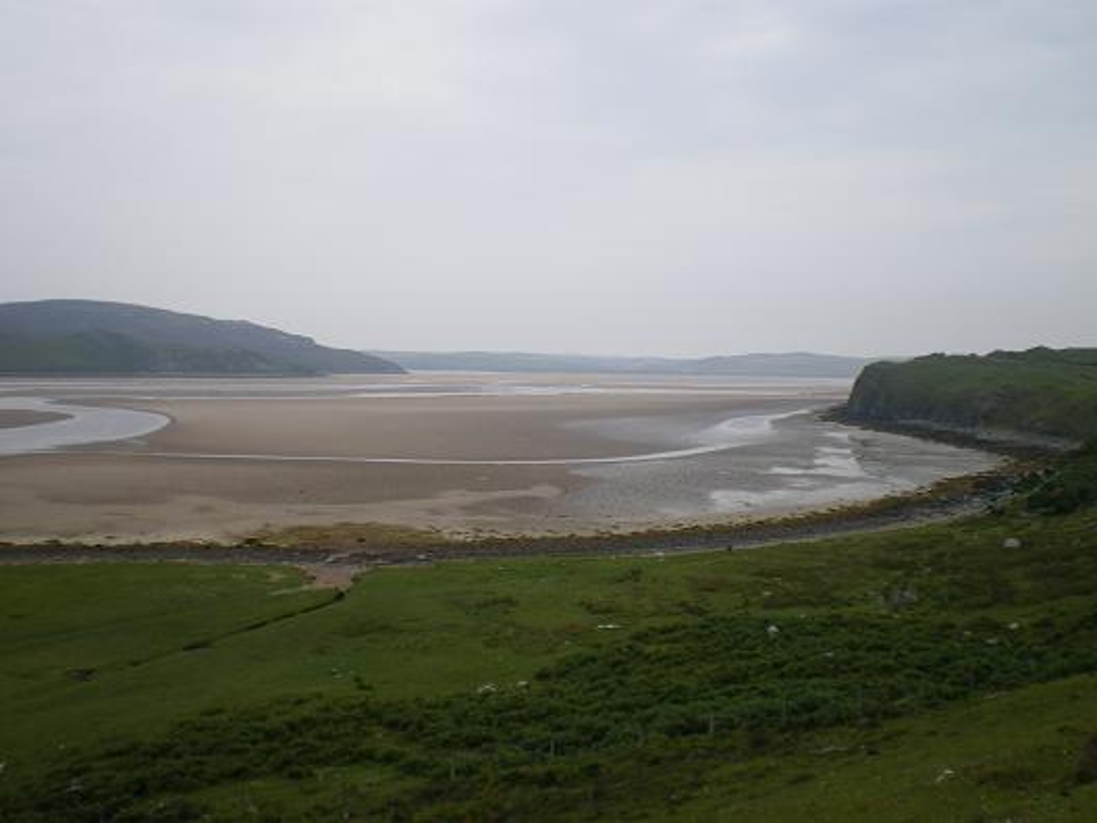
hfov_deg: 49.0
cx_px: 548
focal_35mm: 38
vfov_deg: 37.7
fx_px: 1204
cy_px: 412
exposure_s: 1/250
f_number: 4.6
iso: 64
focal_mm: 6.3
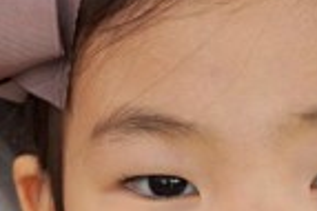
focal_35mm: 1053
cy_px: 513
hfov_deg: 2.0
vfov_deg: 1.3
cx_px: 215
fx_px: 9262
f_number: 4
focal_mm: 167
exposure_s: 1/200
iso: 1250
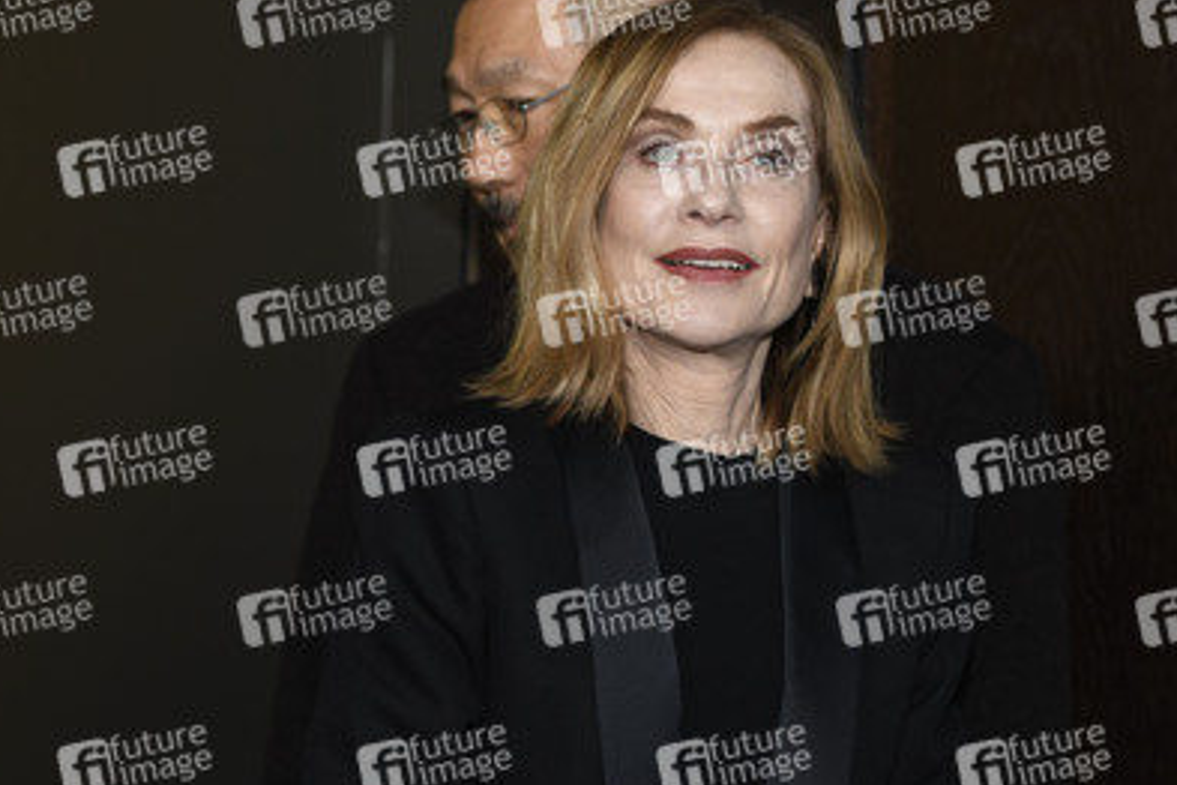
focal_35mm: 94
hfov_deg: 21.7
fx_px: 3073
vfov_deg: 14.6
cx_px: 654
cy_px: 387
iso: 640
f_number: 4
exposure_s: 1/400
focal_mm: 82
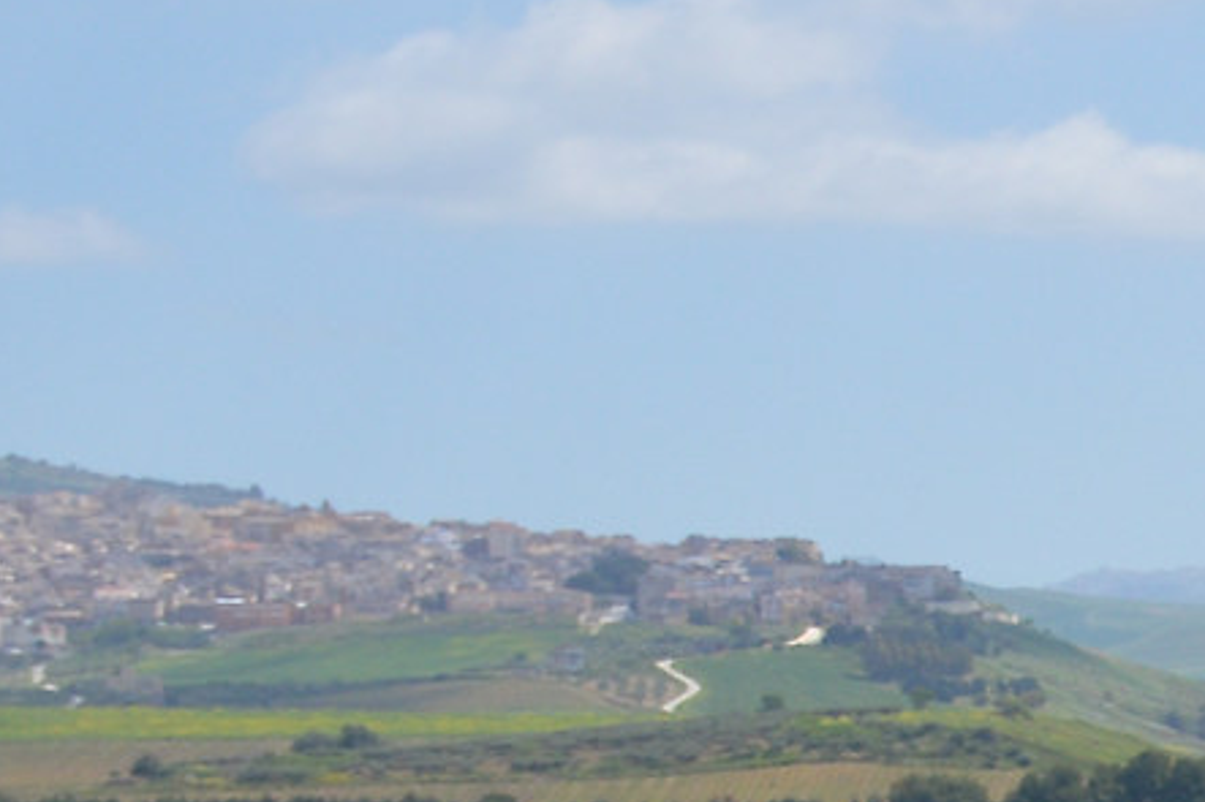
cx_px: 2796
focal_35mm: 211
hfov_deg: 8.9
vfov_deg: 6.5
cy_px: 292
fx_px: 7060
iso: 100
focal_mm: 26
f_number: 9
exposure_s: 1/320
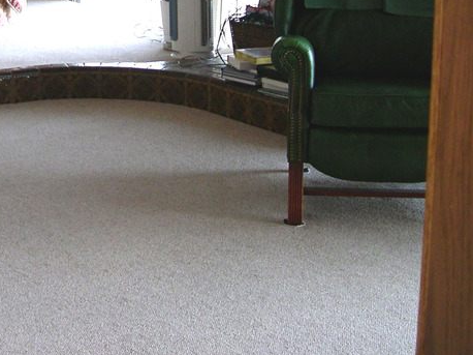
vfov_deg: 16.9
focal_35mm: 85
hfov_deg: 22.5
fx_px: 1161
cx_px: 44
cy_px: -22
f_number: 2.8
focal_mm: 8
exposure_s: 1/13.1
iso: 100
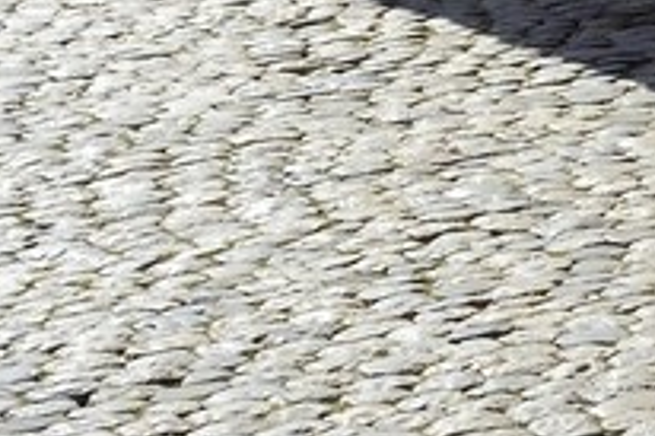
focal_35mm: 248
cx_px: 1847
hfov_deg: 7.5
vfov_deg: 5.1
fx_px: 4509
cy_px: -1114
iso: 200
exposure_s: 1/250
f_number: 10
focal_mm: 32
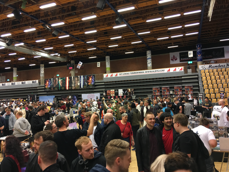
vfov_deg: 48.2
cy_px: 86
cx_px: 114
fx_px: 192
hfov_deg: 61.7
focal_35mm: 29
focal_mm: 4.15
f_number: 2.2
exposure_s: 1/17
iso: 64
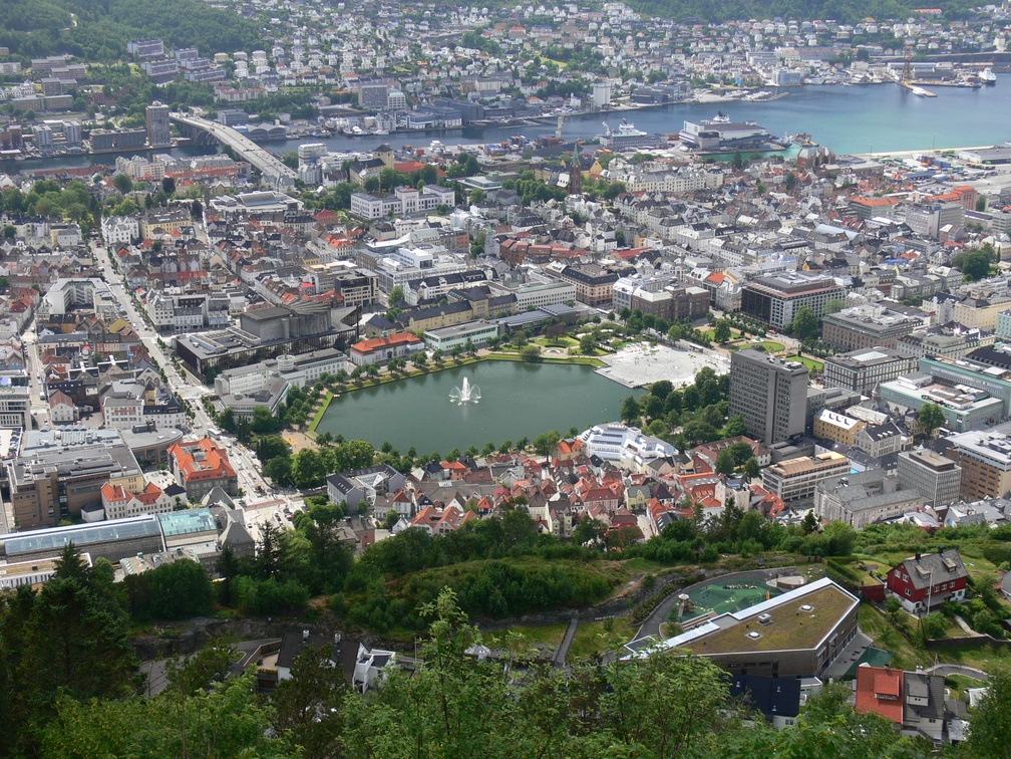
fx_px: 1519
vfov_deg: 28.0
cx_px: 506
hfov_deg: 36.8
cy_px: 380
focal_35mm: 52
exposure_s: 1/125
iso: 80
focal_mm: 11
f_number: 4
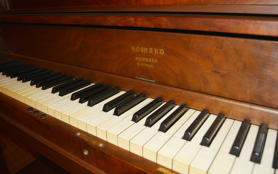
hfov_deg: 66.5
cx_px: 137
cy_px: 83
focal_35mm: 28
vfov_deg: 44.5
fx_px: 212
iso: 360
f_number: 3.5
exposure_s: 1/60
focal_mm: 18
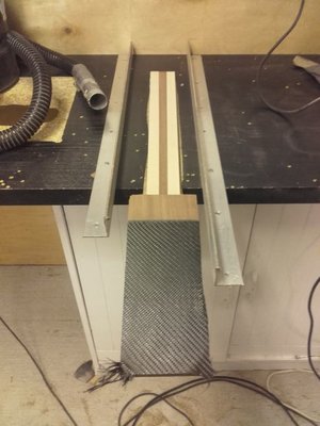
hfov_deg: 45.4
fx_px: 382
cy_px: 213
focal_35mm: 31
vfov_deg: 58.4
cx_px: 160
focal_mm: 3.31
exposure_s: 1/9
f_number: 2.2
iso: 170
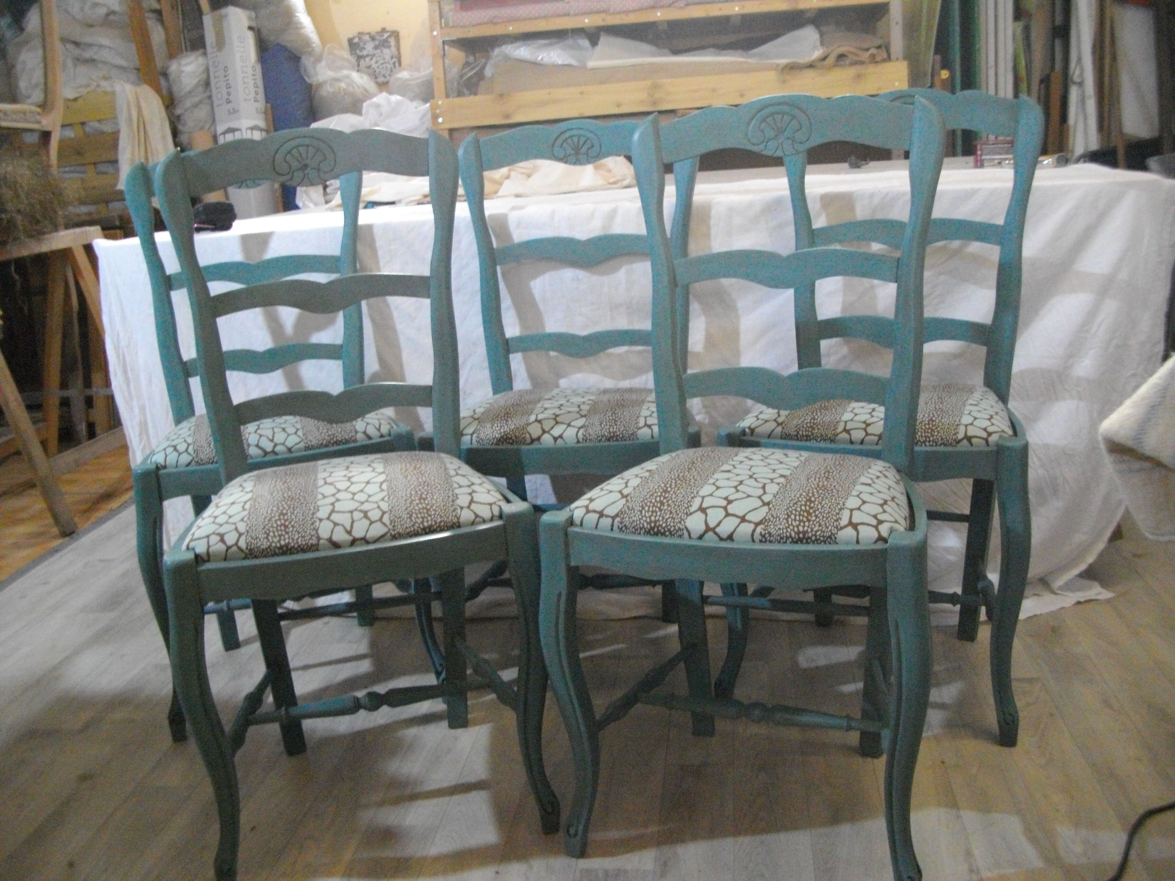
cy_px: 440
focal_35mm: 31
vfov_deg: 45.4
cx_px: 588
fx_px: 1052
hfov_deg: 58.4
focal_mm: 5.7
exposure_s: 1/50
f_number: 2.9
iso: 680
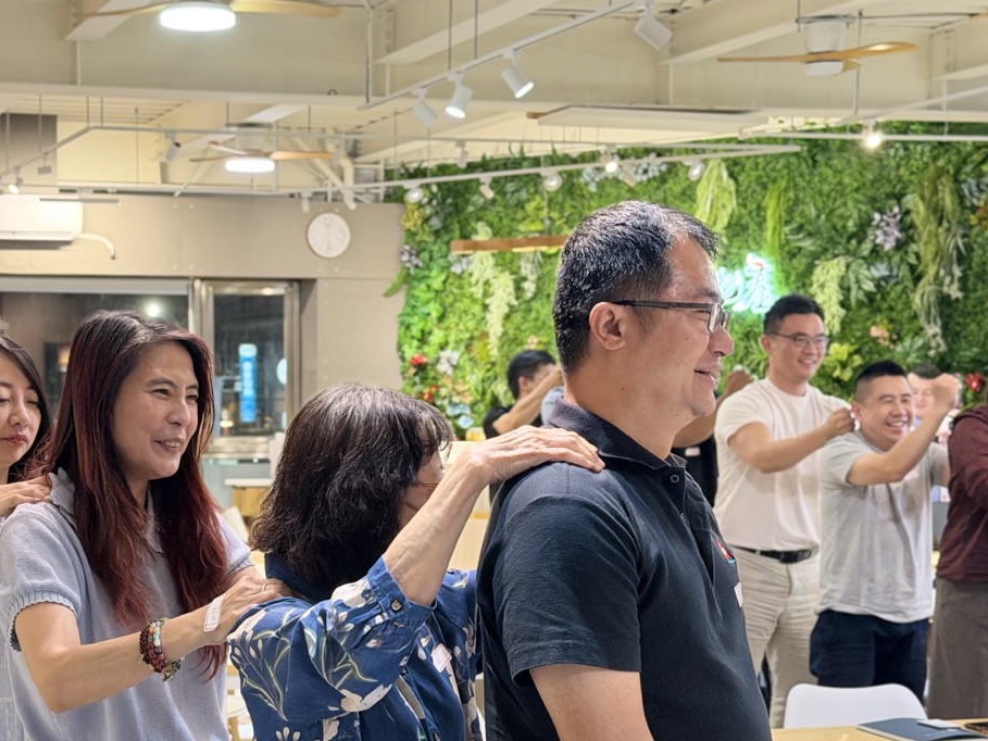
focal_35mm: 76
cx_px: 285
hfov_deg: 25.4
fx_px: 2169
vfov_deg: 19.3
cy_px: 511
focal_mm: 6.76
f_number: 1.78
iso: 200
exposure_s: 1/40
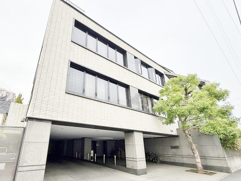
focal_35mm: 17
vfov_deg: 74.0
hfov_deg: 90.2
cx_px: 99
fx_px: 118
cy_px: 107
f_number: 2.2
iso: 50
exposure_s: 1/177
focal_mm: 2.22
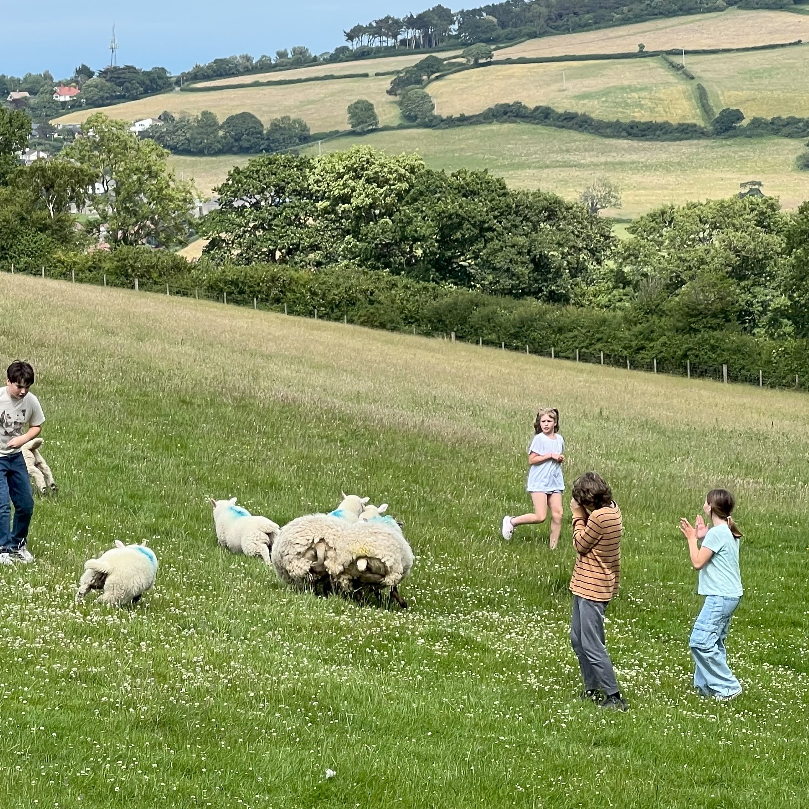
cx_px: 152
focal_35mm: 142
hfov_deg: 12.2
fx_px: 3755
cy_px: 518
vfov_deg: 12.3
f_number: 2.8
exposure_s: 1/435
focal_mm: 9
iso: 32
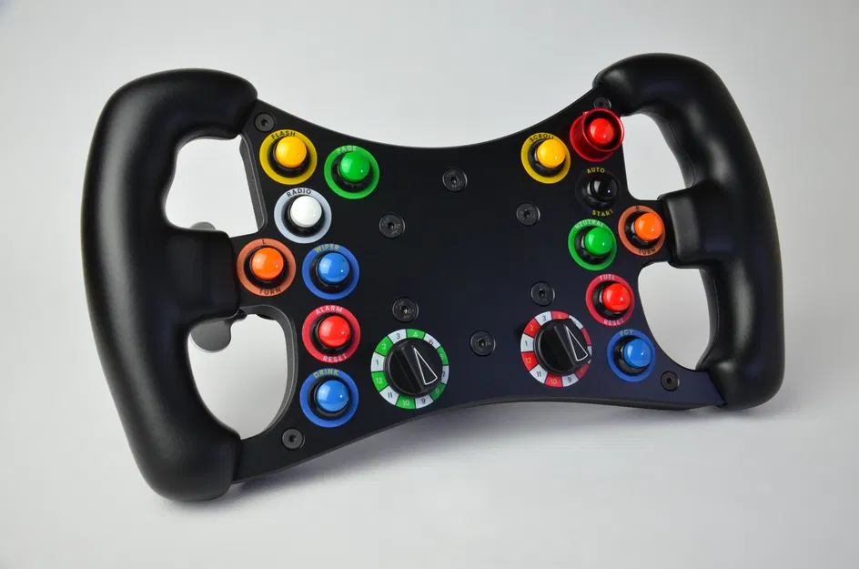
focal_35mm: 39
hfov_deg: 49.6
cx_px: 430
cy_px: 284
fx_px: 929
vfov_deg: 34.1
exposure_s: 1/30
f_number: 13
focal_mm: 26
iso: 1000
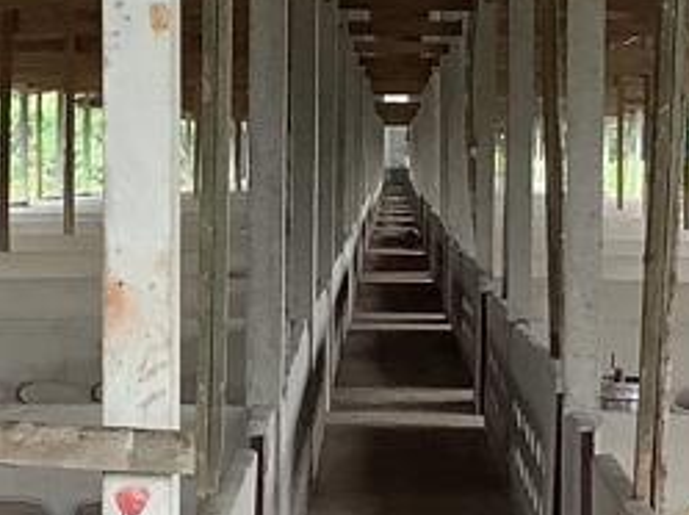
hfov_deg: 13.8
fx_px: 2842
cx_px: 234
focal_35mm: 143
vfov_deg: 10.3
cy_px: 266
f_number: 2.4
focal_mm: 3.3
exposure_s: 1/50
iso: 100
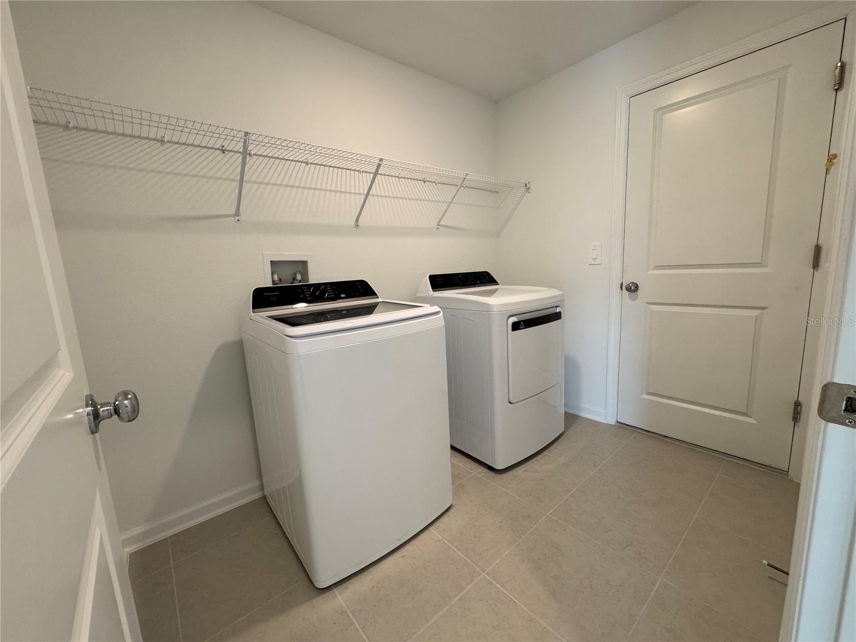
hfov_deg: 102.1
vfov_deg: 85.7
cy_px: 321
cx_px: 428
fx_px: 346
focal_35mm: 14
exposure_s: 1/120
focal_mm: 2.22
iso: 200
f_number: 2.2
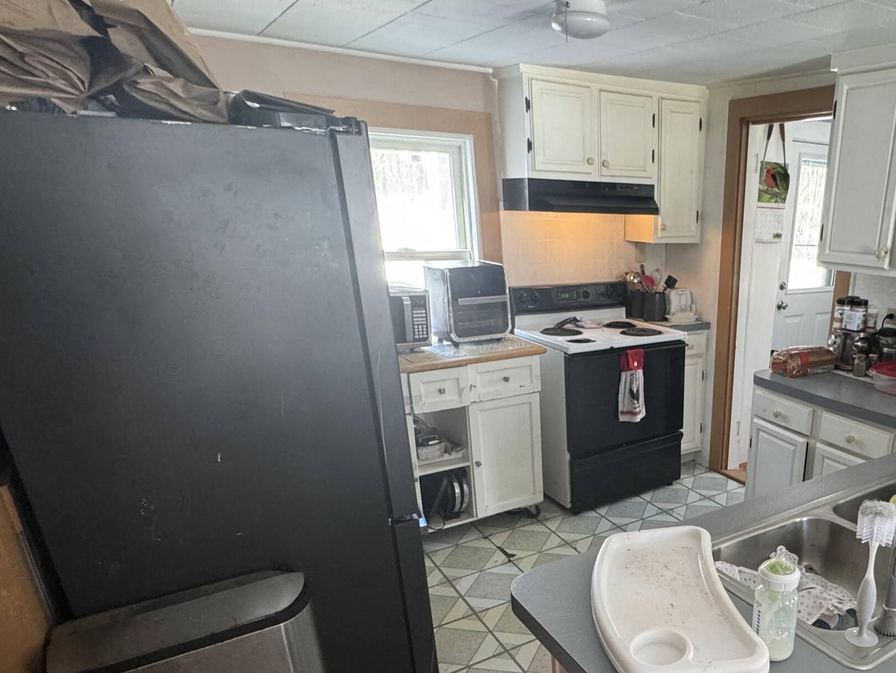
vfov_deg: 51.5
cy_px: 477
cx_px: 663
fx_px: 673
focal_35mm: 26
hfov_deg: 63.7
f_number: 2.2
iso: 250
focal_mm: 2.22
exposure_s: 1/60
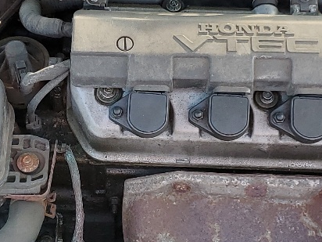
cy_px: 86
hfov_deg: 19.4
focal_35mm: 101
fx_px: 940
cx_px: 131
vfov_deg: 14.6
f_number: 1.5
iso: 50
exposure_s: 1/323
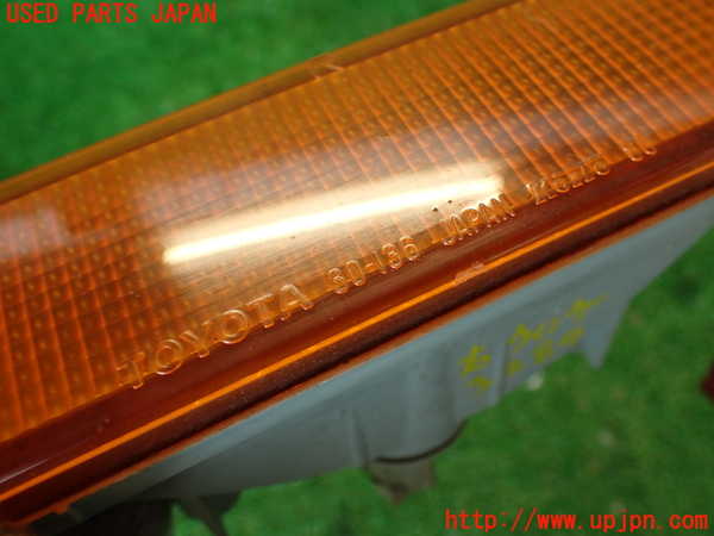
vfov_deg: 46.8
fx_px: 619
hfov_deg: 60.0
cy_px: 268
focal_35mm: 30
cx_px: 357
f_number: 2.3
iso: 200
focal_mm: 5.4
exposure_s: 1/50
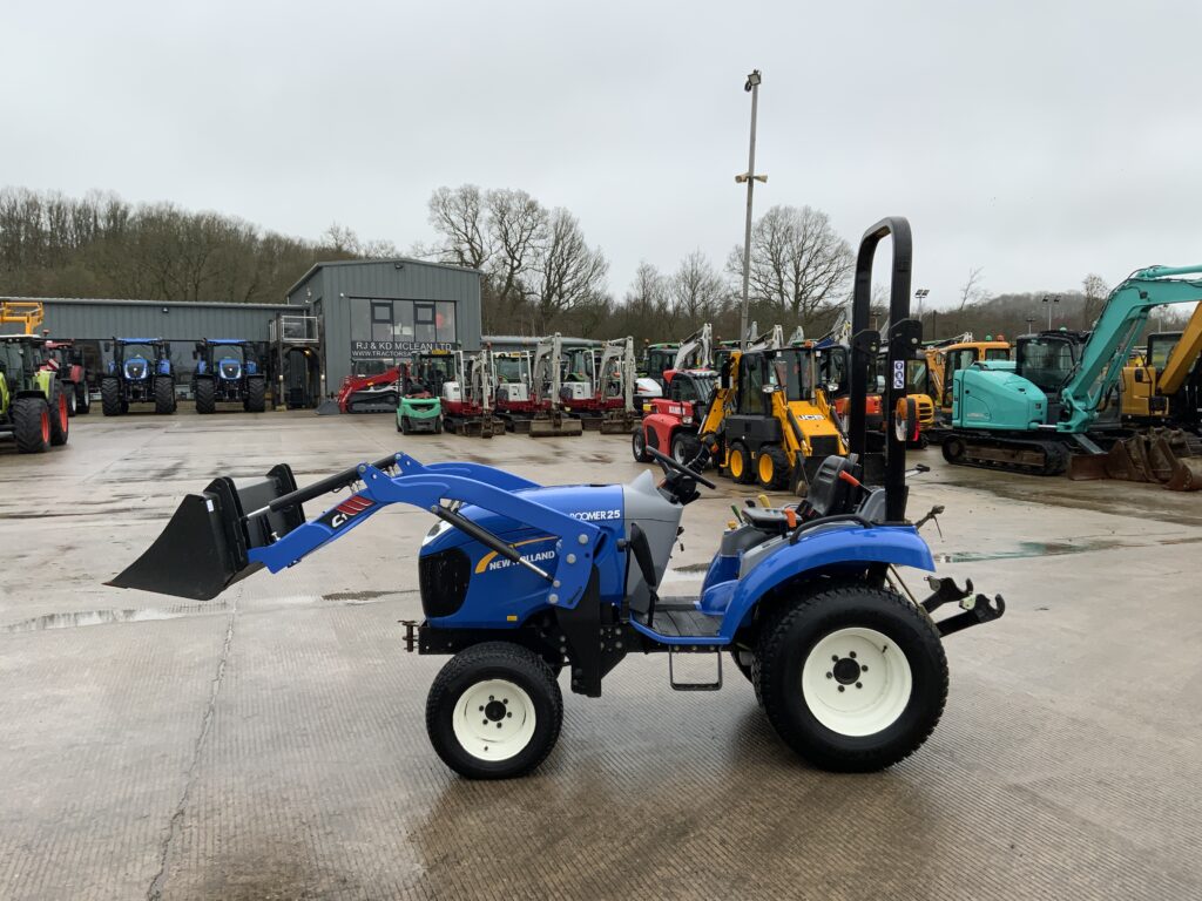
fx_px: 1007
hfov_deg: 61.7
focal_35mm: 29
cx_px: 601
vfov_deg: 48.2
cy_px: 450
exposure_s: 1/261
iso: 16
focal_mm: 3
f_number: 1.8
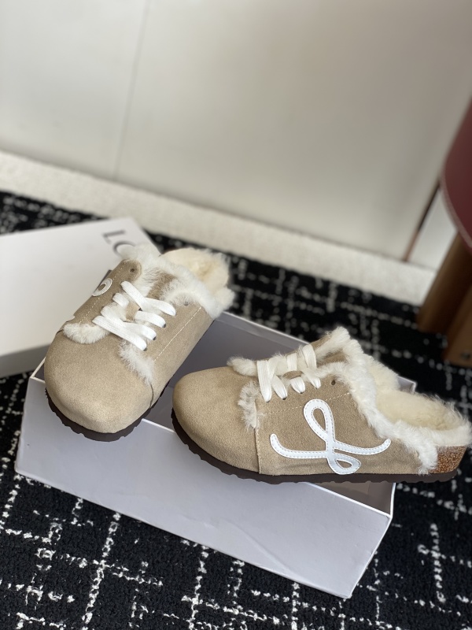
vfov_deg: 36.8
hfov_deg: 28.0
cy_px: 315
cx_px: 236
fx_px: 945
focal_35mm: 52
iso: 20
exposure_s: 1/122
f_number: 2
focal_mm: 6
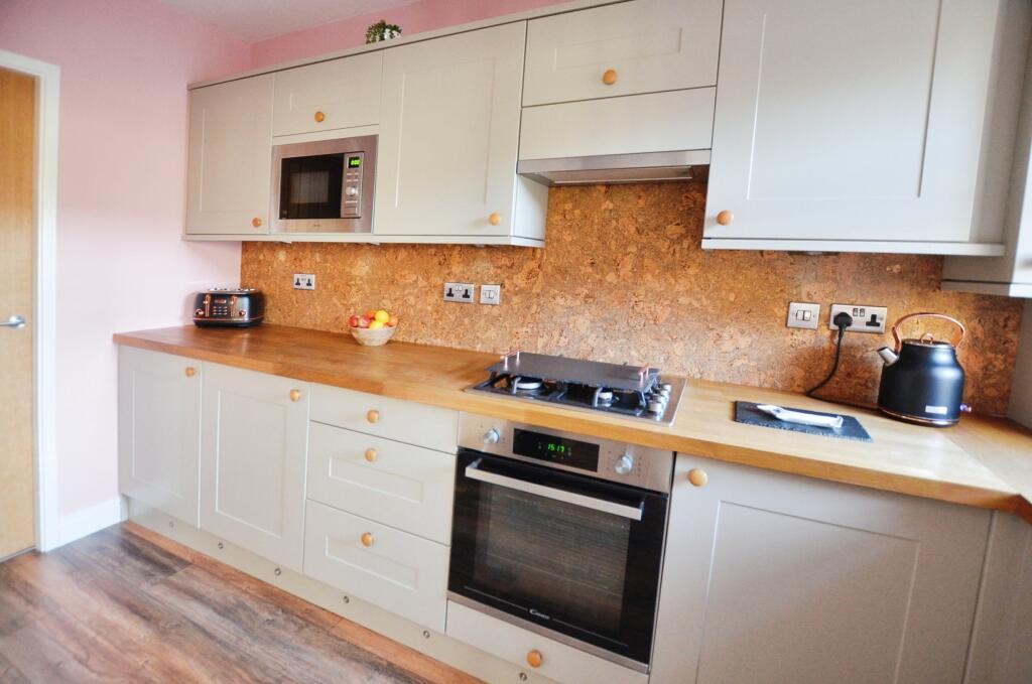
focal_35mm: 15
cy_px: 342
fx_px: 429
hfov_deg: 100.5
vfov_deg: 77.1
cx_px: 516
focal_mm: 10
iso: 1600
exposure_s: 1/30
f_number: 3.5
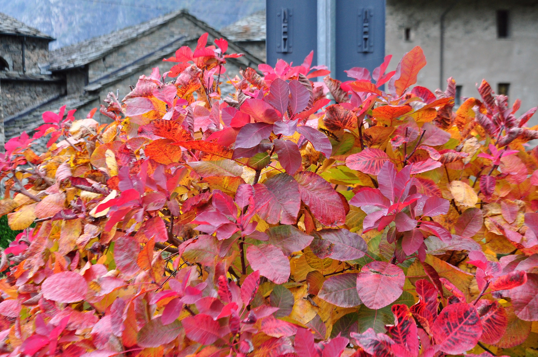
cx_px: 269
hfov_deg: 28.1
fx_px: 1075
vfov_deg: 18.9
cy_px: 178
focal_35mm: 72
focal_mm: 48
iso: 560
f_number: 8
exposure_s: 1/60
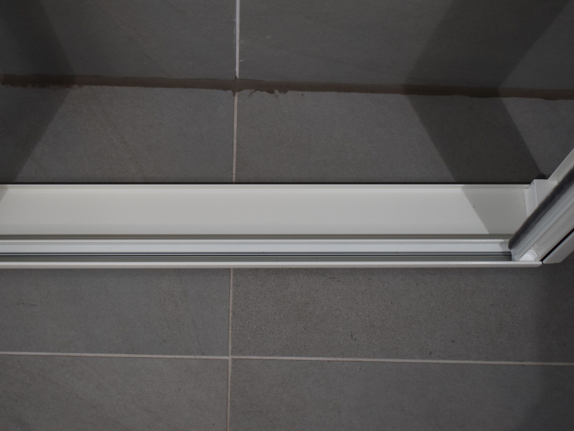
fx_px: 978
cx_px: 259
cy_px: 214
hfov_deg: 32.7
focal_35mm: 59
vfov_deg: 24.8
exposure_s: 1/250
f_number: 4.8
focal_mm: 36
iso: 560
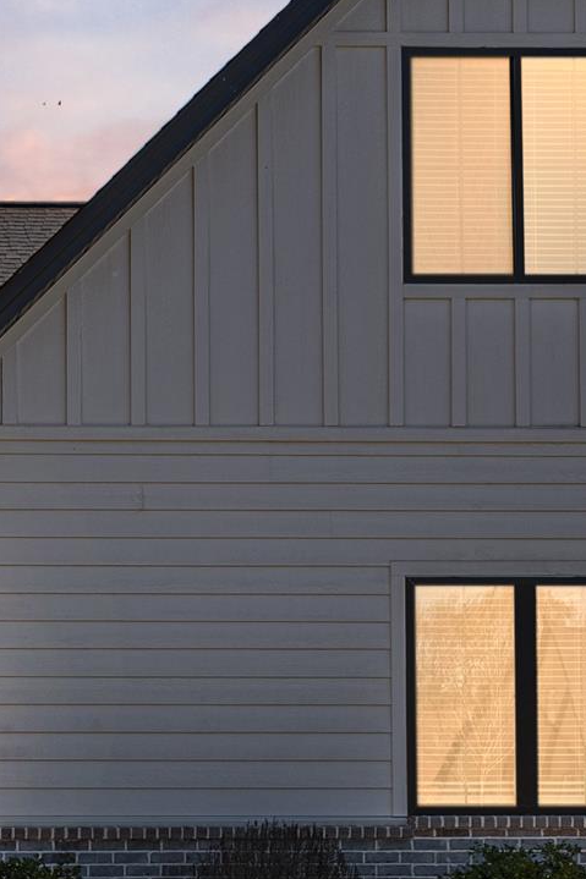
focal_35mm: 82
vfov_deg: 24.3
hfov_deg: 15.8
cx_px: -198
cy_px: 759
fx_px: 1997
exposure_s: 1/160
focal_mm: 23.5
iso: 640
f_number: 9
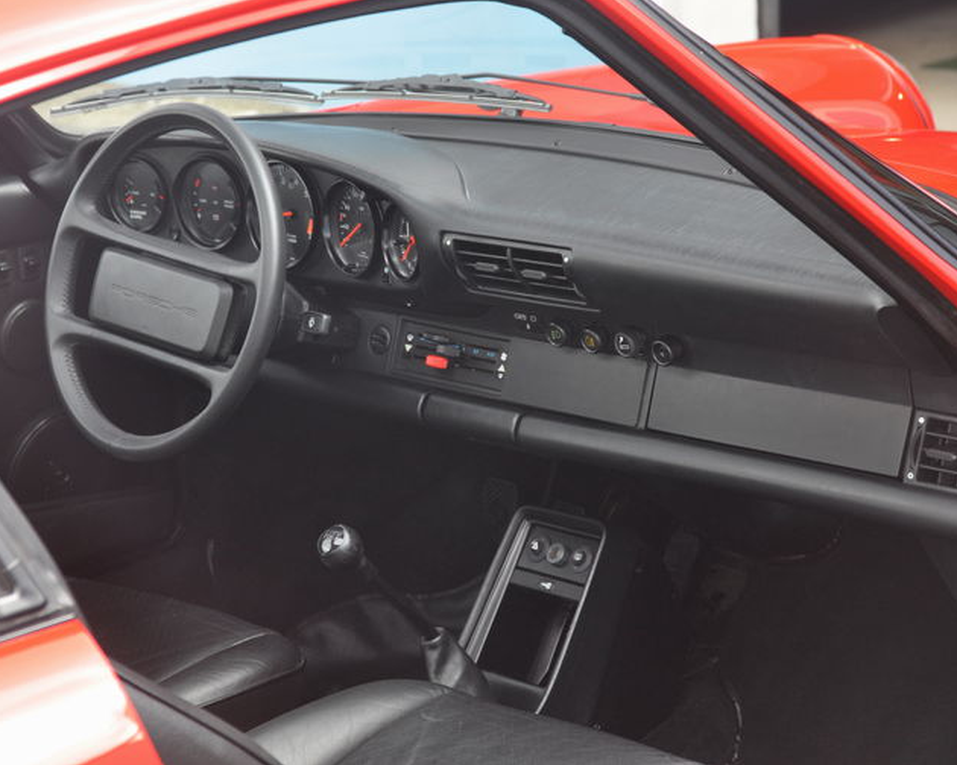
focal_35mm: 120
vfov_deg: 12.9
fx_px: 3399
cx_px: 404
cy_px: 379
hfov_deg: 16.0
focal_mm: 70
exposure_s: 1/30
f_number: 5
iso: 500
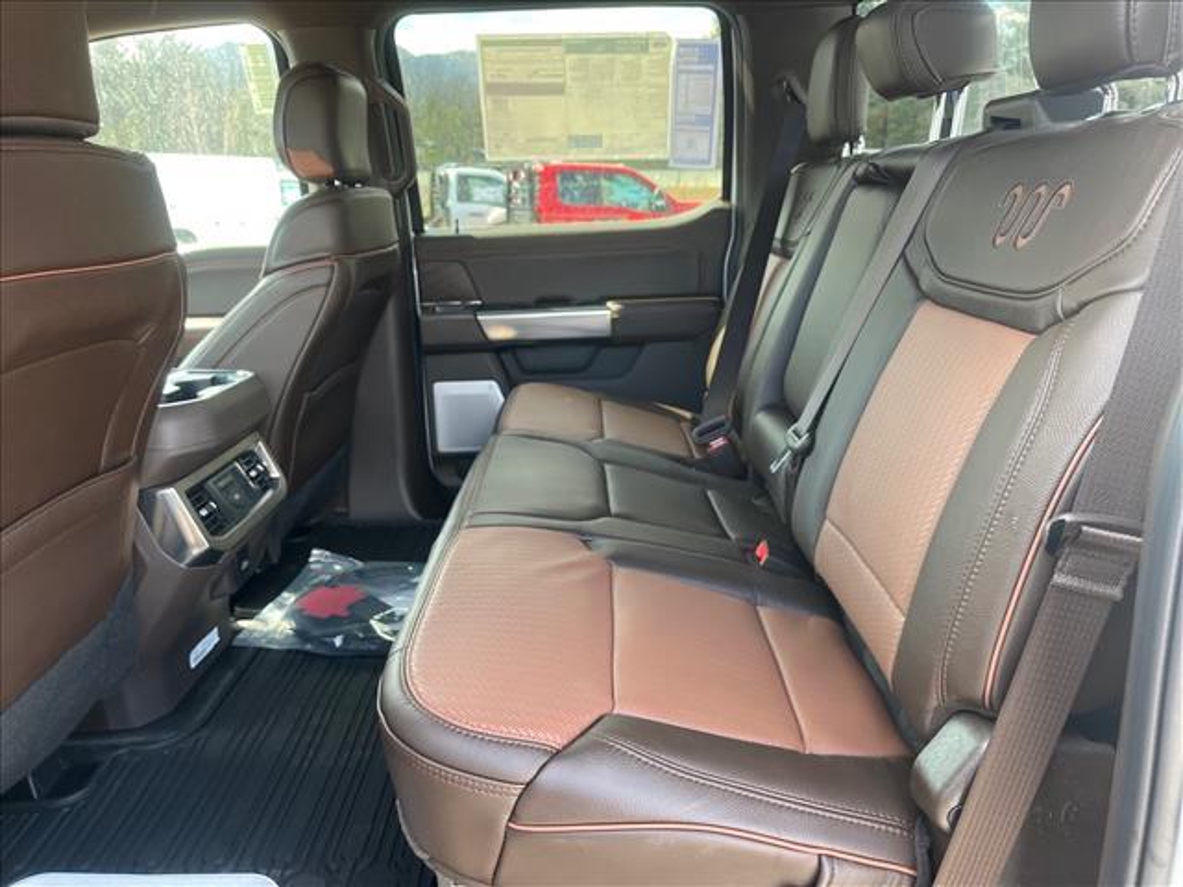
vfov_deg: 53.1
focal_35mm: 26
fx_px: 889
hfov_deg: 67.3
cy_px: 444
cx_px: 592
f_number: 1.6
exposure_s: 1/122
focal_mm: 5.1
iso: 100
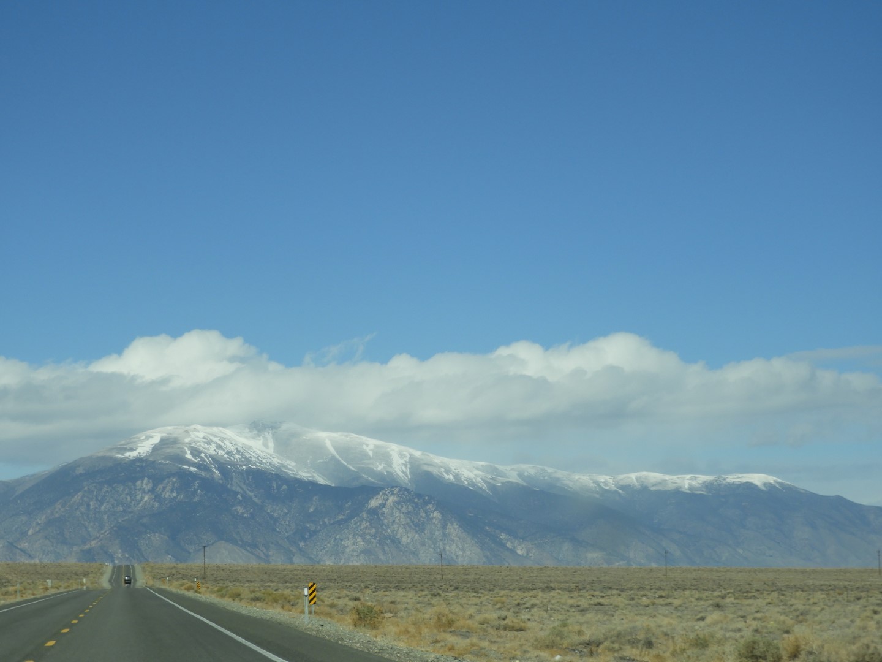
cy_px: 331
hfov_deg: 18.7
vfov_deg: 14.1
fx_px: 2675
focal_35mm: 105
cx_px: 441
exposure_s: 1/1250
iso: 100
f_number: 4.8
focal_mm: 18.8
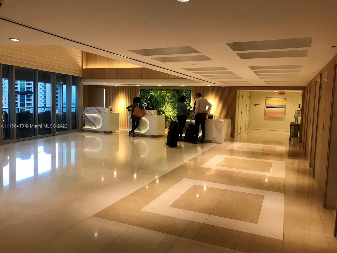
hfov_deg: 63.4
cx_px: 168
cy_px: 126
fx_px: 273
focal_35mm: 28
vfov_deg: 49.7
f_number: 1.8
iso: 40
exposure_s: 1/24
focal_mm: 3.99
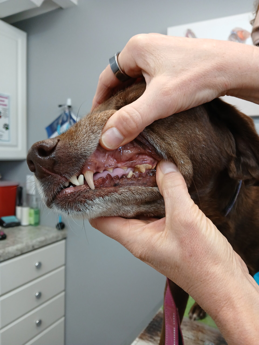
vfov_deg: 67.3
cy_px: 172
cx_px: 130
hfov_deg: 53.1
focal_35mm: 26
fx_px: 259
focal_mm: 3.98
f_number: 1.8
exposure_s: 1/60
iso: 125
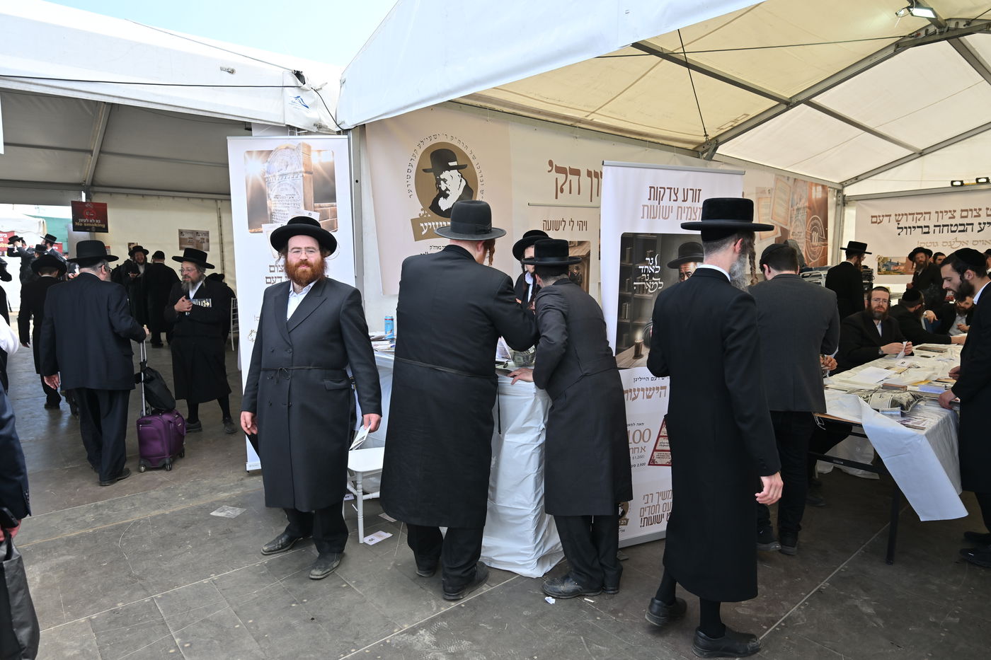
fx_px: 578
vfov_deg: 59.5
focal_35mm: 21
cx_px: 496
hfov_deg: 81.2
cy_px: 330
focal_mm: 21
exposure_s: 1/250
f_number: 4.5
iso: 125
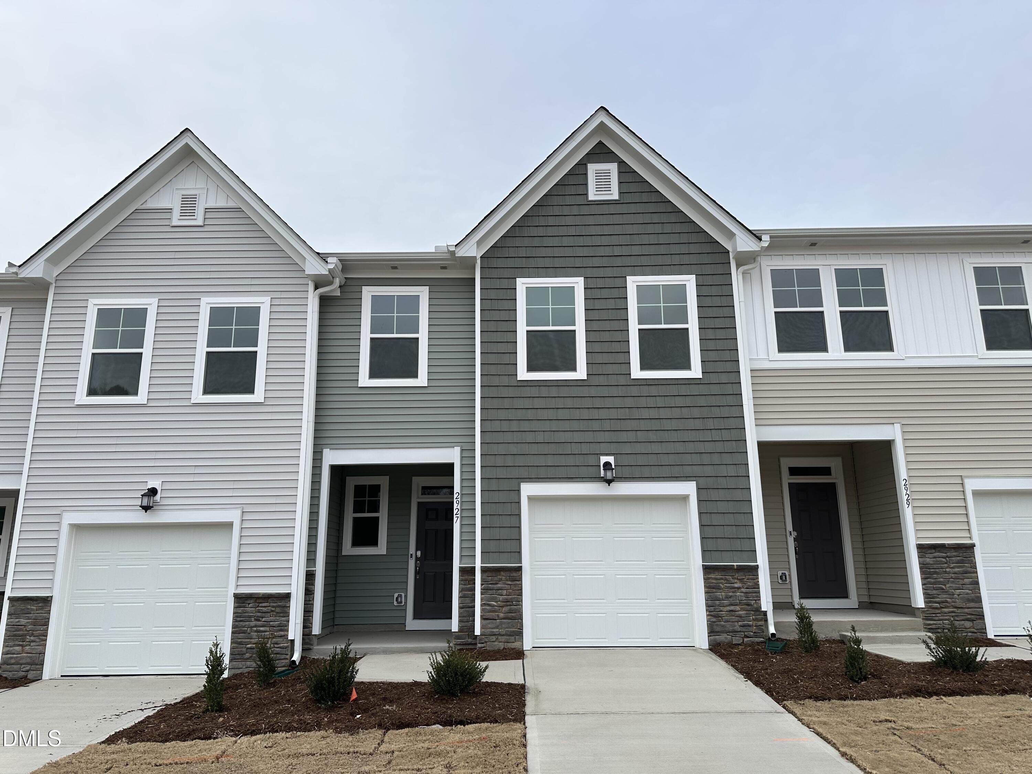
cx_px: 516
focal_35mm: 24
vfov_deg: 56.8
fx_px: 716
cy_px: 387
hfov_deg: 71.6
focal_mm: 6.86
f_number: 1.78
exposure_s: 1/1304
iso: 80
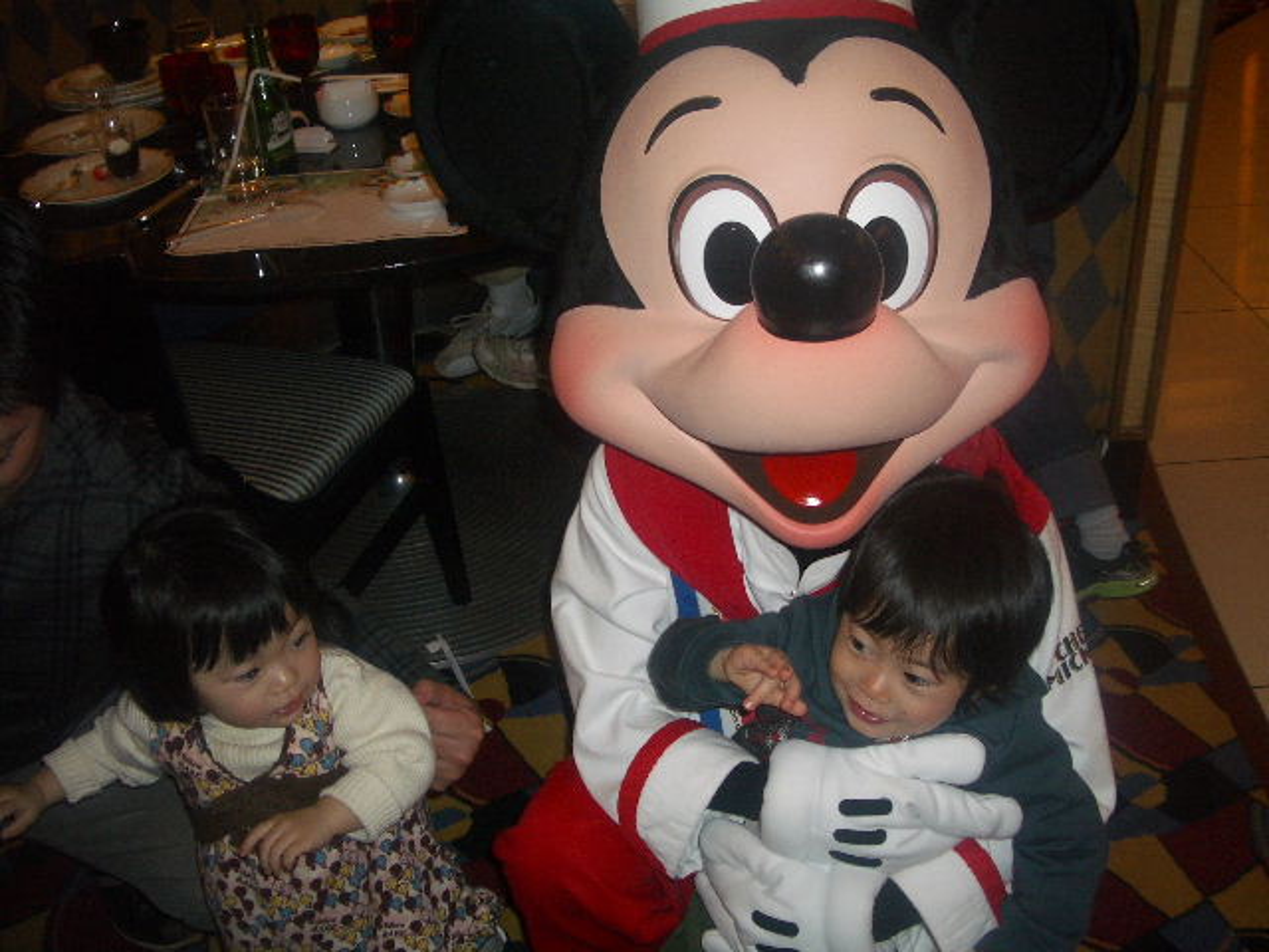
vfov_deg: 40.7
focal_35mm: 35
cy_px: 476
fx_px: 1283
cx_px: 634
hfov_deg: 52.6
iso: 100
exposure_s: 1/60
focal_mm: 5.8
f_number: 2.6
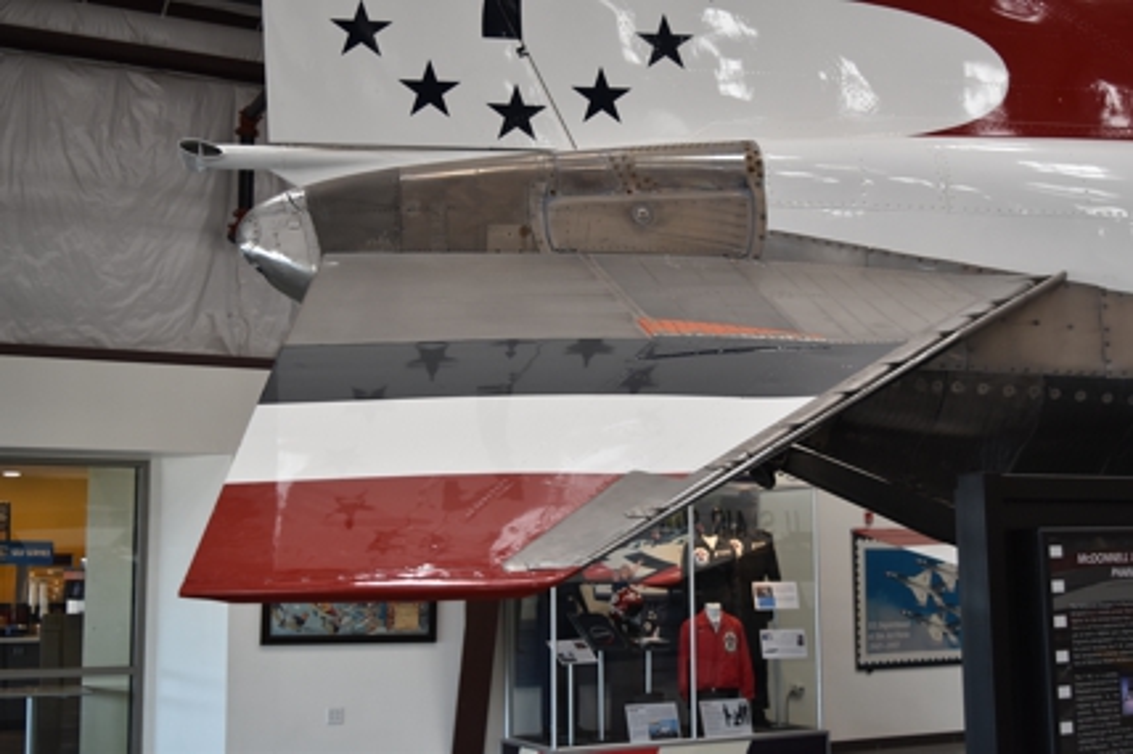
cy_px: 377
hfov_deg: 43.6
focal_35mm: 45
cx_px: 566
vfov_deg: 29.8
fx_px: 1416
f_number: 5
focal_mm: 30
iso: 400
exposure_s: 1/100
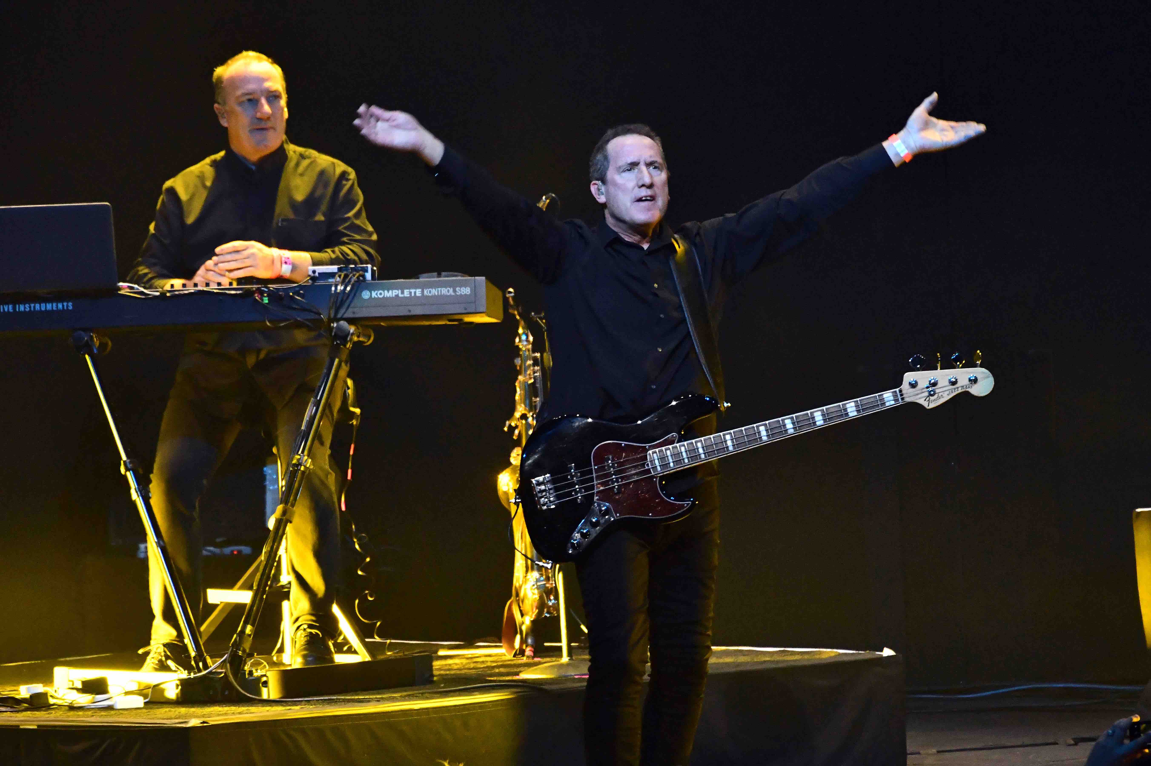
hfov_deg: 3.5
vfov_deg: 2.3
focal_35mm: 585
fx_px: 18694
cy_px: 383
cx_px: 576
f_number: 5.6
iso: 5000
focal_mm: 390
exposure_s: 1/400
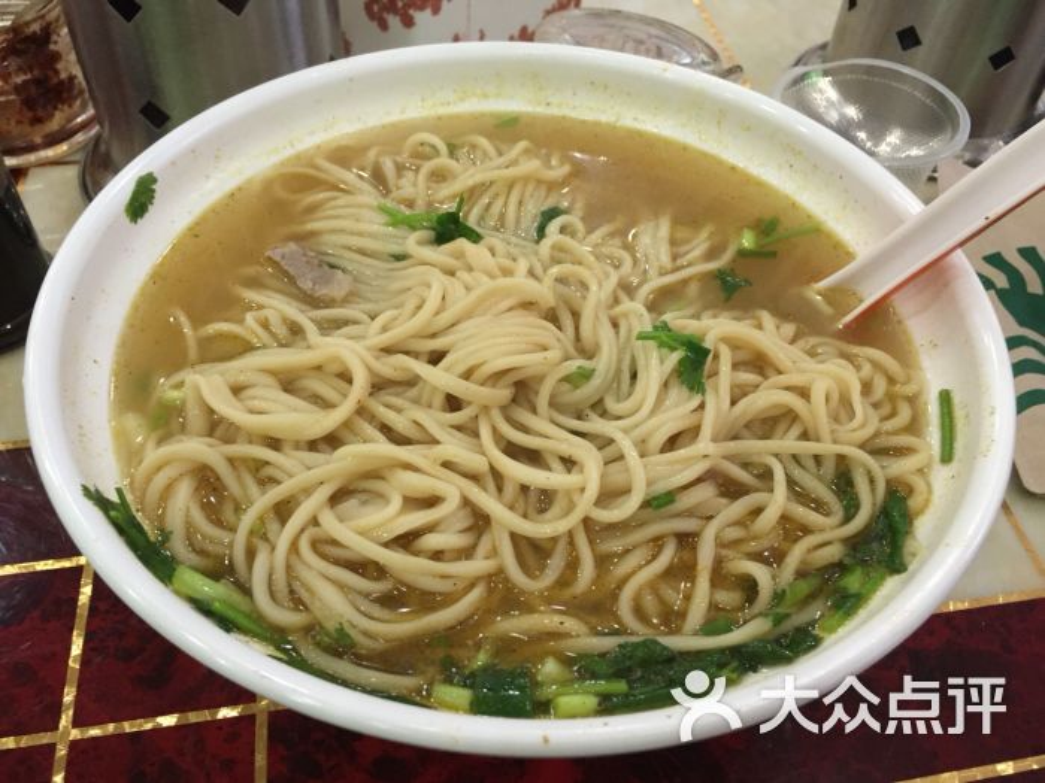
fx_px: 875
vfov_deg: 48.2
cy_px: 392
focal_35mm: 29
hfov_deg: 61.7
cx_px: 522
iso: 160
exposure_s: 1/33
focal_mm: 4.15
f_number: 2.2
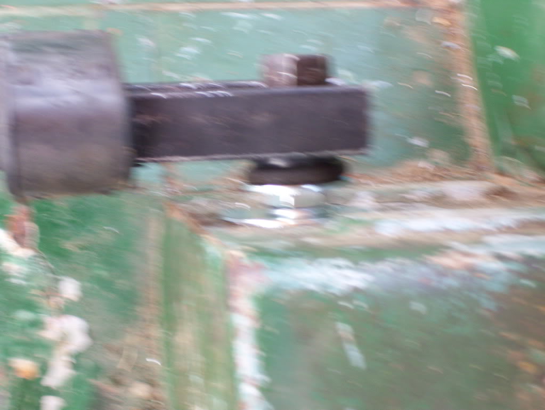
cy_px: 205
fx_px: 1703
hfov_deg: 18.2
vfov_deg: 13.7
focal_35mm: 108
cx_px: 272
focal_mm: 18
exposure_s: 1/30
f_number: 4.6
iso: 160
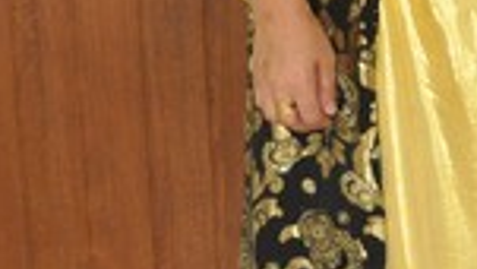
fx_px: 2214
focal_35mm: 175
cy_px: -150
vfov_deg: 6.8
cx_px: 1017
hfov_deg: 11.0
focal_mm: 24
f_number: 4.5
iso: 1250
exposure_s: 1/60
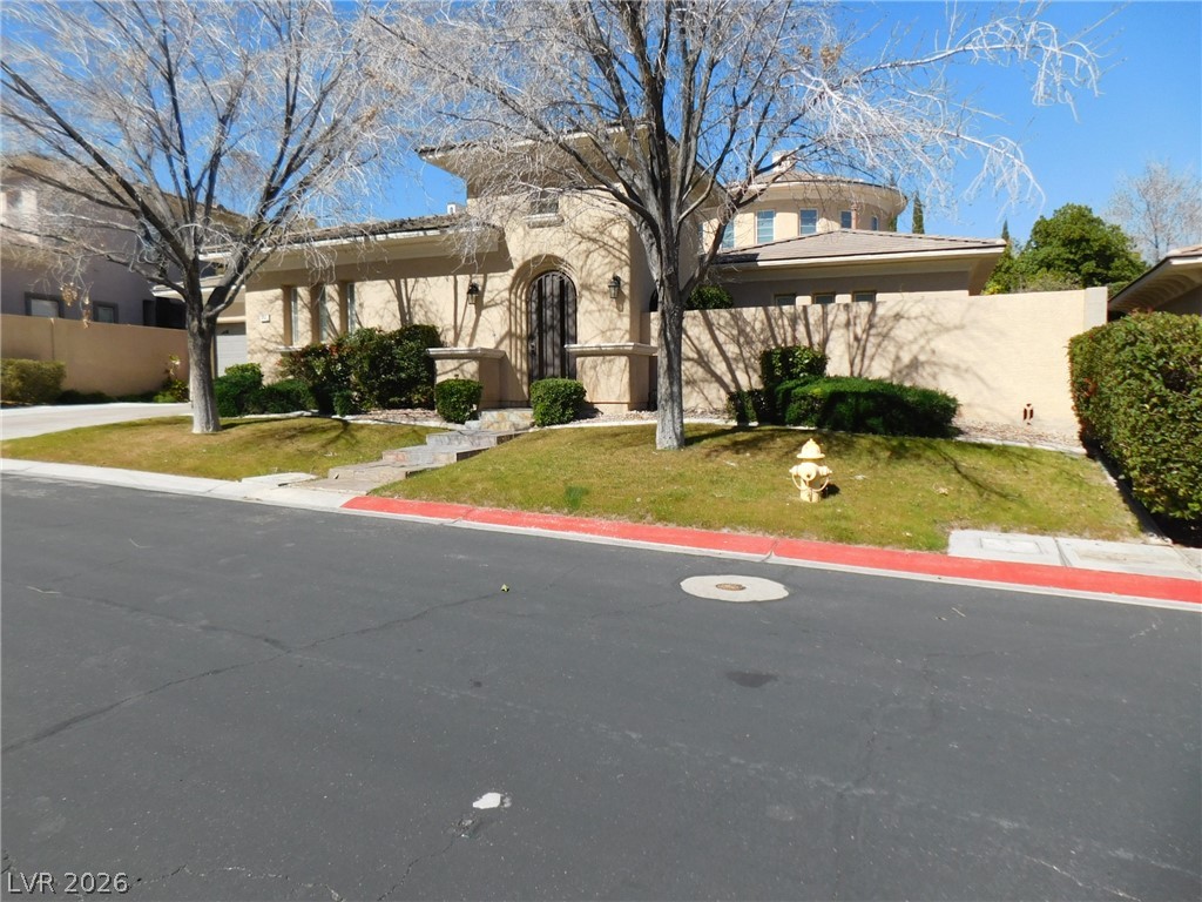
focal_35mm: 23
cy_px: 451
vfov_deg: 58.9
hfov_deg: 73.9
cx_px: 601
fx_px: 799
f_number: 6
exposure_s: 1/500
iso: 125
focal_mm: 4
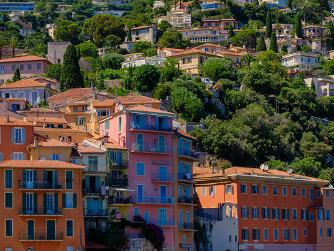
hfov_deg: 17.8
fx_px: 1061
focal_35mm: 110
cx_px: 82
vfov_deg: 13.4
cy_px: 209
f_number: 8
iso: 200
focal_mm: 45
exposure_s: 1/320
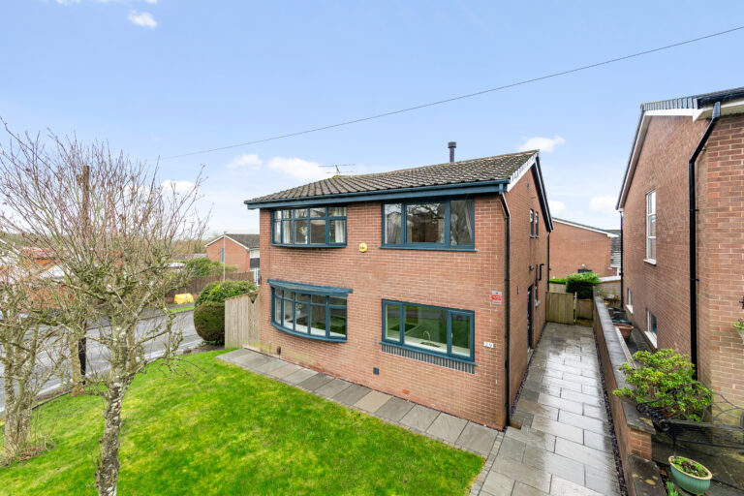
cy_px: 248
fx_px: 289
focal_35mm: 14
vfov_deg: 81.2
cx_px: 372
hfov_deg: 104.3
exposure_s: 1/100
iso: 800
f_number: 7.1
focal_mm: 14
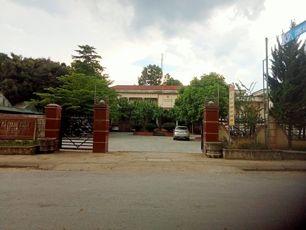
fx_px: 248
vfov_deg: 49.7
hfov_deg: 63.4
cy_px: 115
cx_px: 153
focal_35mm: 28
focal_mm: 3.46
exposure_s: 1/203
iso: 101
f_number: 2.2
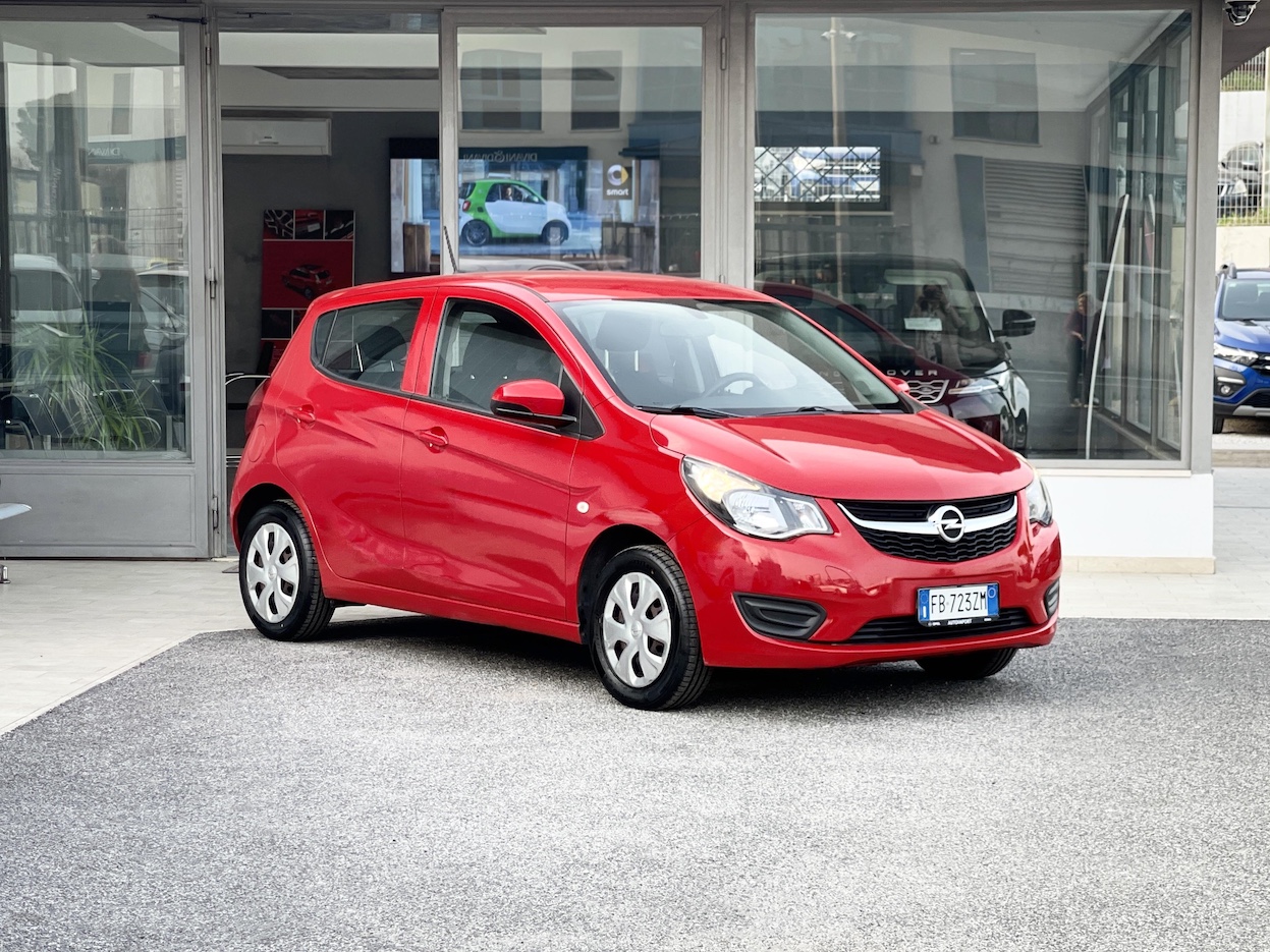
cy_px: 476
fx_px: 2348
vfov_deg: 22.9
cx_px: 635
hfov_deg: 30.3
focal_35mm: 64
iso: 32
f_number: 2.2
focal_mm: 7.5
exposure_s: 1/121
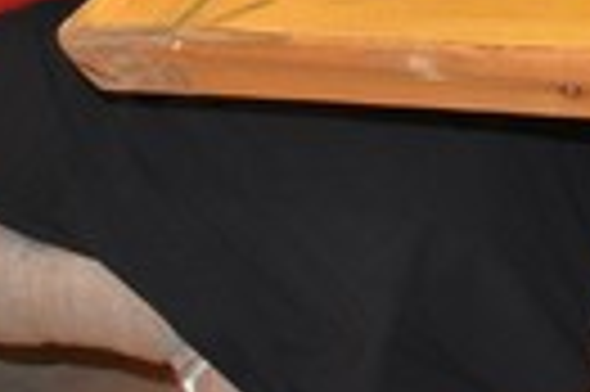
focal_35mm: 124
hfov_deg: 14.5
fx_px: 2030
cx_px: 1067
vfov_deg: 10.2
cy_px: -387
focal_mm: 18
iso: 2500
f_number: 3.5
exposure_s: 1/60
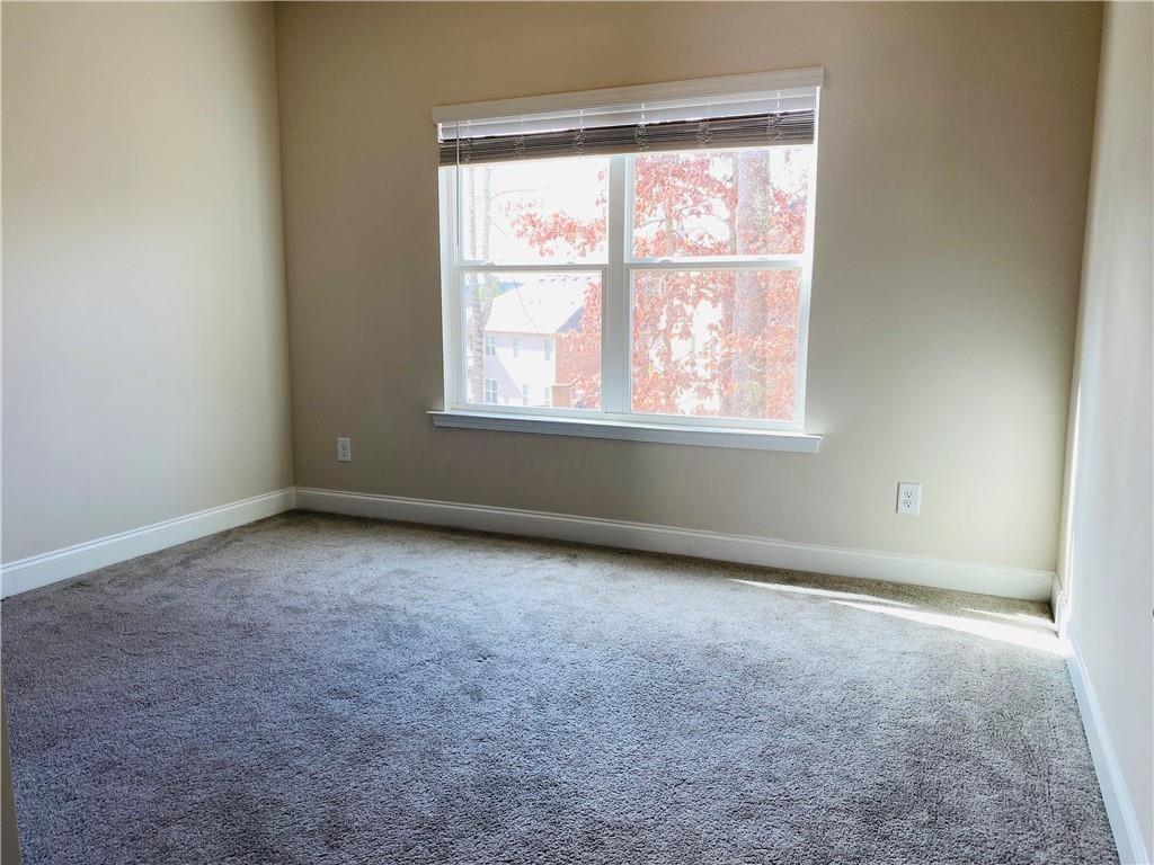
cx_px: 577
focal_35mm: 26
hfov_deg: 67.3
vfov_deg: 53.1
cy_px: 432
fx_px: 867
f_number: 1.8
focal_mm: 4.25
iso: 40
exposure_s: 1/120
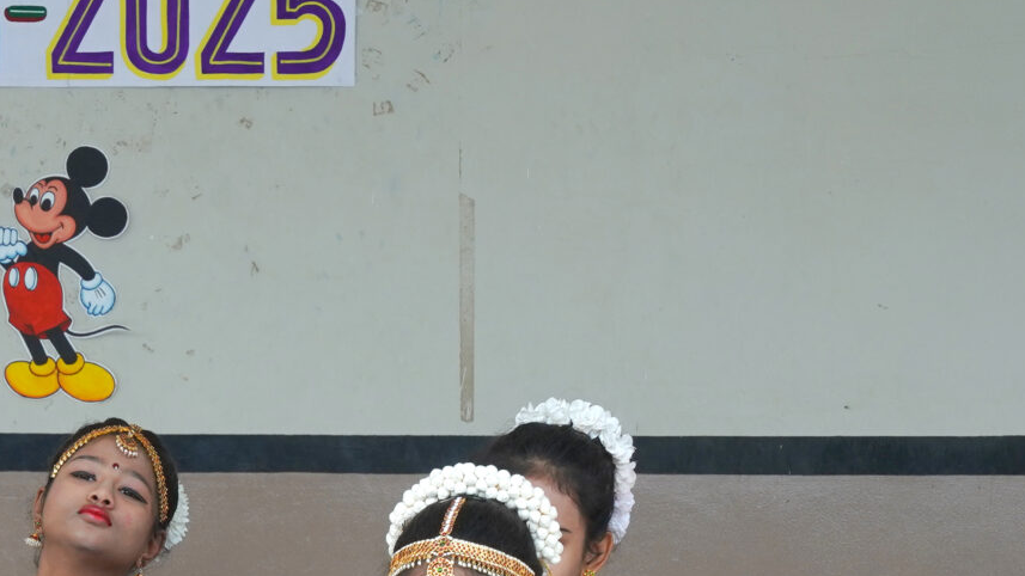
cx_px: -279
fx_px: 5952
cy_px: 940
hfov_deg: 9.7
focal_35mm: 219
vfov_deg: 5.5
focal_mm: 70
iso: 250
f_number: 11
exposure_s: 1/125
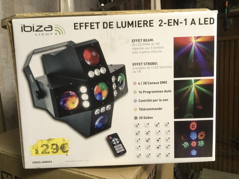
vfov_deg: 48.2
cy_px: 90
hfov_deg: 61.7
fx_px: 200
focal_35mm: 29
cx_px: 120
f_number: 2.2
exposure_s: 1/33
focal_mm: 4.15
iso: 200
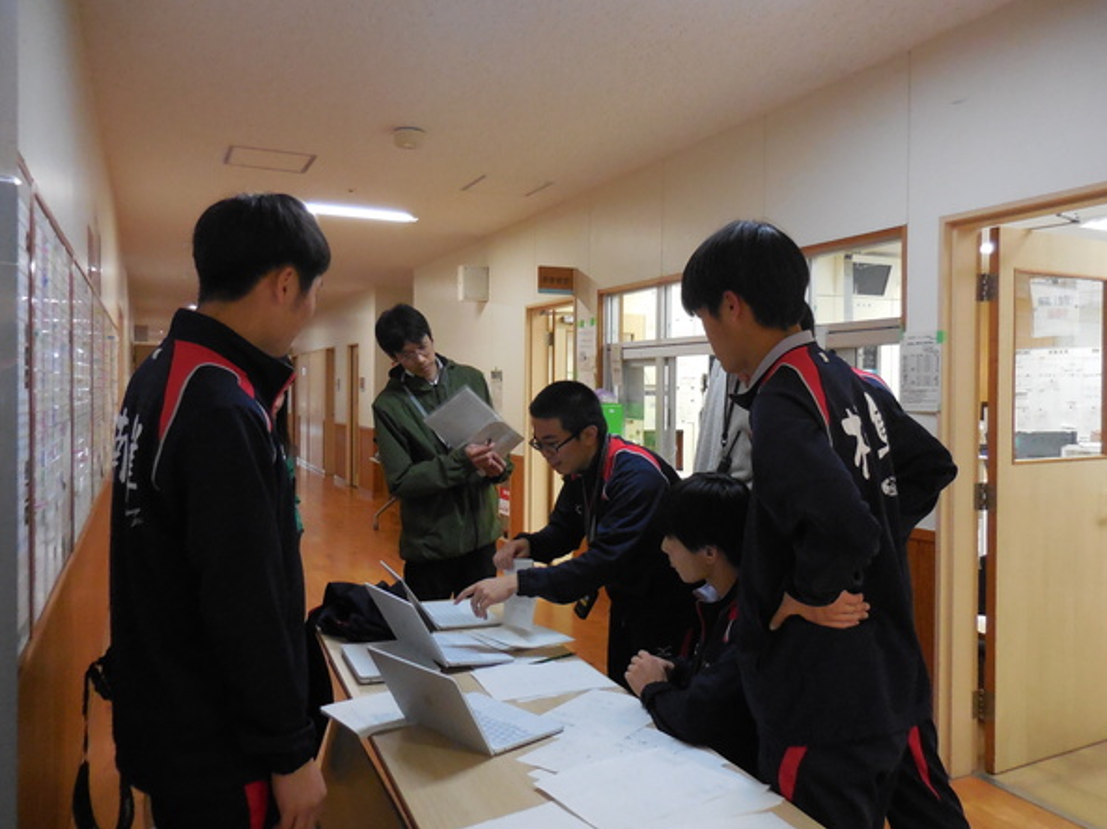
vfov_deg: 51.3
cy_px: 396
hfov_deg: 65.3
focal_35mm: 27
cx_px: 568
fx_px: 863
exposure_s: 1/60
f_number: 3.3
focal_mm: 4.5
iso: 720
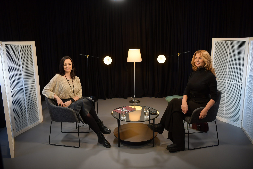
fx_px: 211
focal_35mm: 30
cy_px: 84
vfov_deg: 43.6
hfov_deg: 61.9
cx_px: 126
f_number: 3.2
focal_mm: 30
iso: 800
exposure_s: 1/160
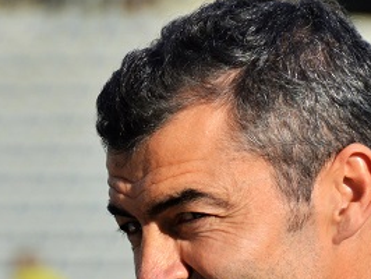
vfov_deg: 1.6
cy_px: 312
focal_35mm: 949
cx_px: -123
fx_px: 10176
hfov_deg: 2.1
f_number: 6.3
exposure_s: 1/2500
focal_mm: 195
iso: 400
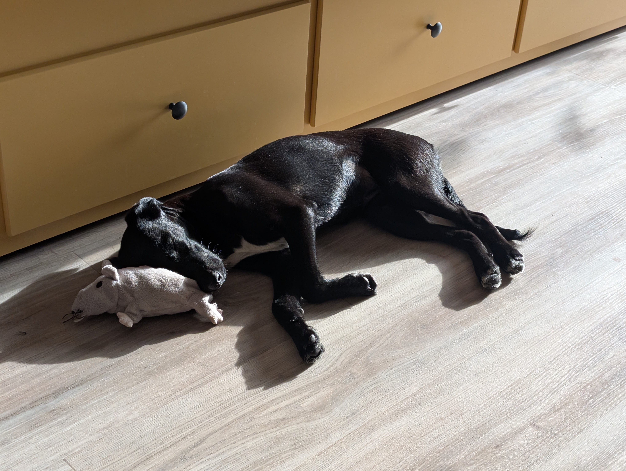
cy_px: 236
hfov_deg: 38.9
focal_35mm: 49
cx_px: 313
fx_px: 887
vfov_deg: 29.7
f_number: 1.68
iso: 245
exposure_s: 1/1005
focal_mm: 6.9
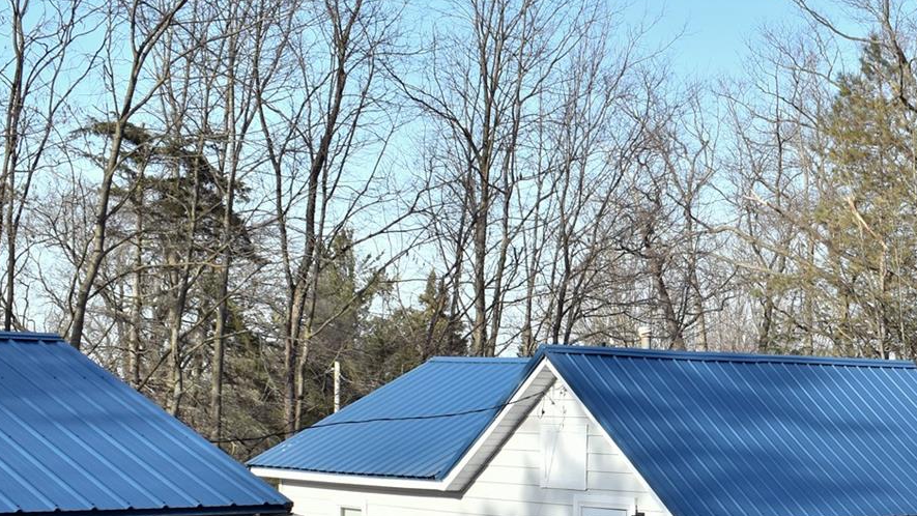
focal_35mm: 80
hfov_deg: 25.9
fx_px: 1945
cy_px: 549
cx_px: 783
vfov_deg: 14.8
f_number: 9
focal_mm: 22
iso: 200
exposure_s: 1/320
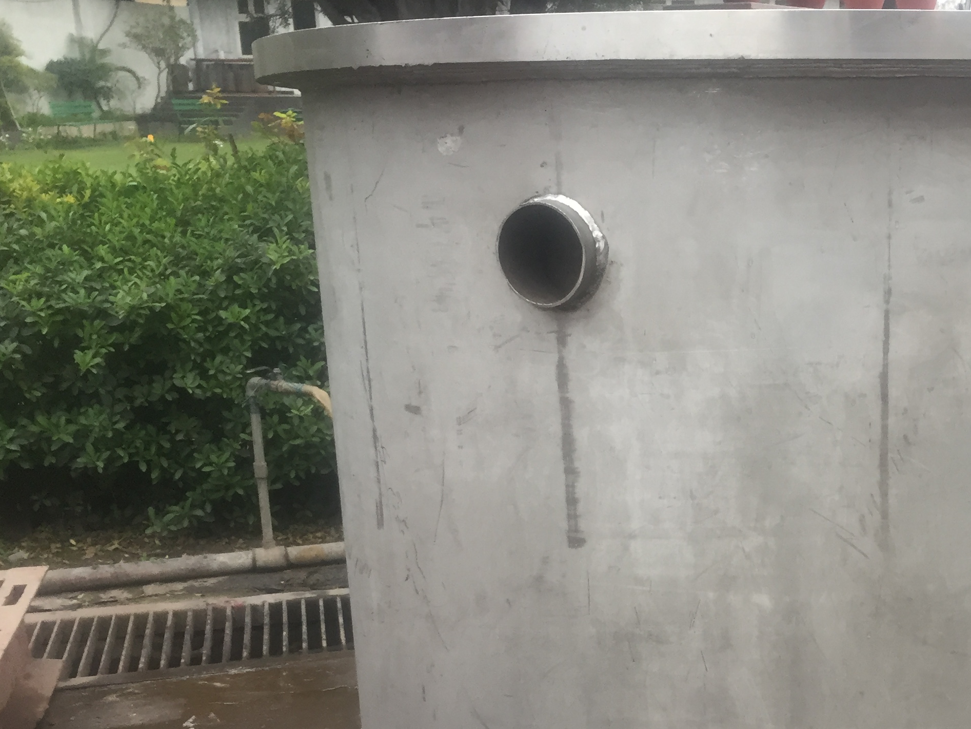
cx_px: 778
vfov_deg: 28.5
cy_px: 588
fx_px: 1403
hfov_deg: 36.9
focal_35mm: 50
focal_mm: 4.15
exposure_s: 1/33
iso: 32
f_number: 2.2
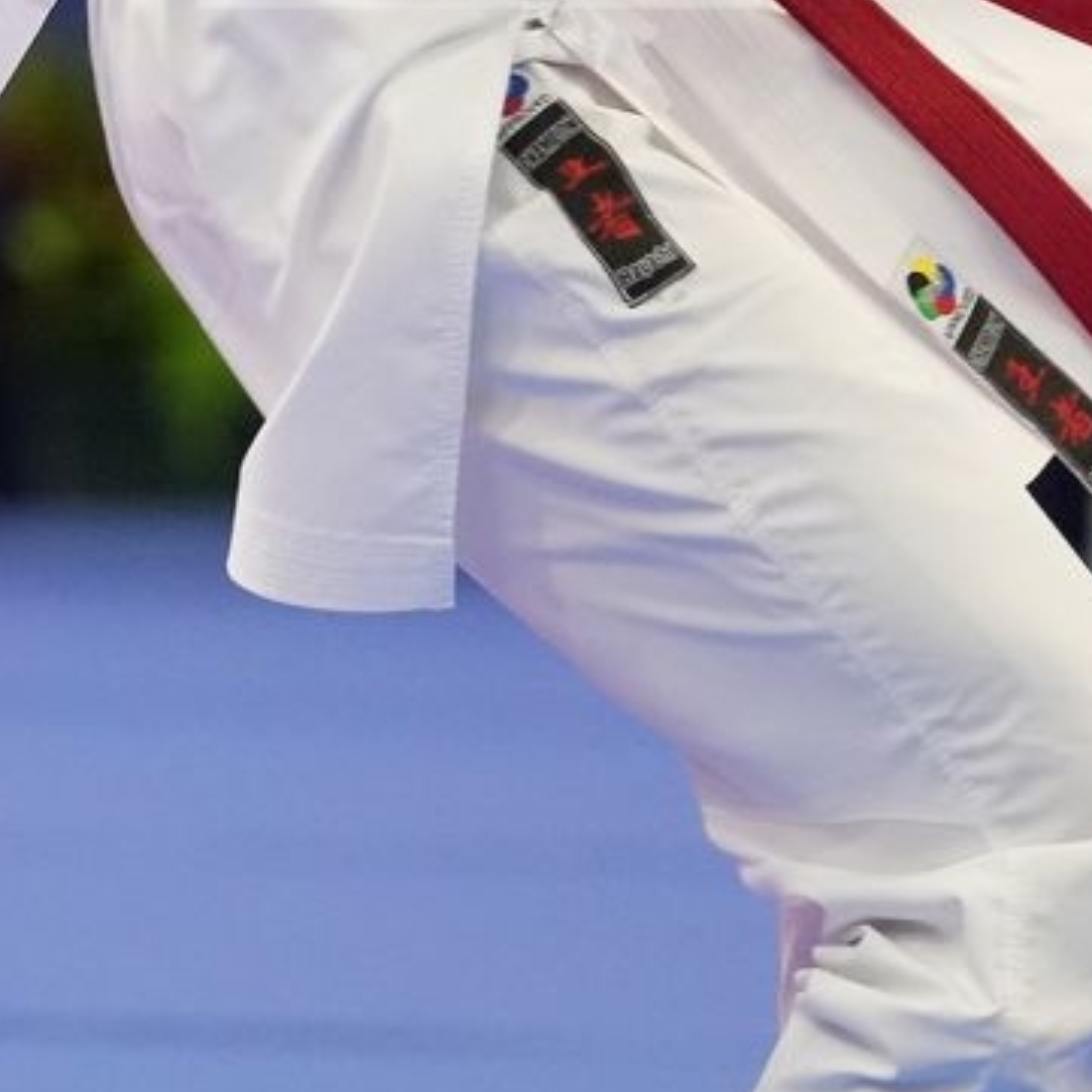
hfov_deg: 2.1
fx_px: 30265
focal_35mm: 848
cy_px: -266
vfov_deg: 2.1
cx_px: -544
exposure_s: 1/1000
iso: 3200
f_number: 2.8
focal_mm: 200
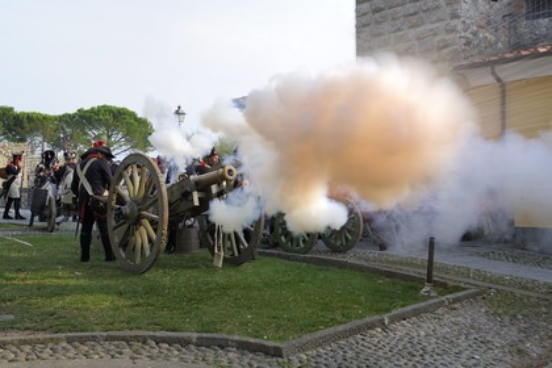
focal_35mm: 38
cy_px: 184
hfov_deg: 50.7
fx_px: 583
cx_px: 276
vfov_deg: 35.1
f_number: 7.1
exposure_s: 1/100
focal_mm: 38
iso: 200
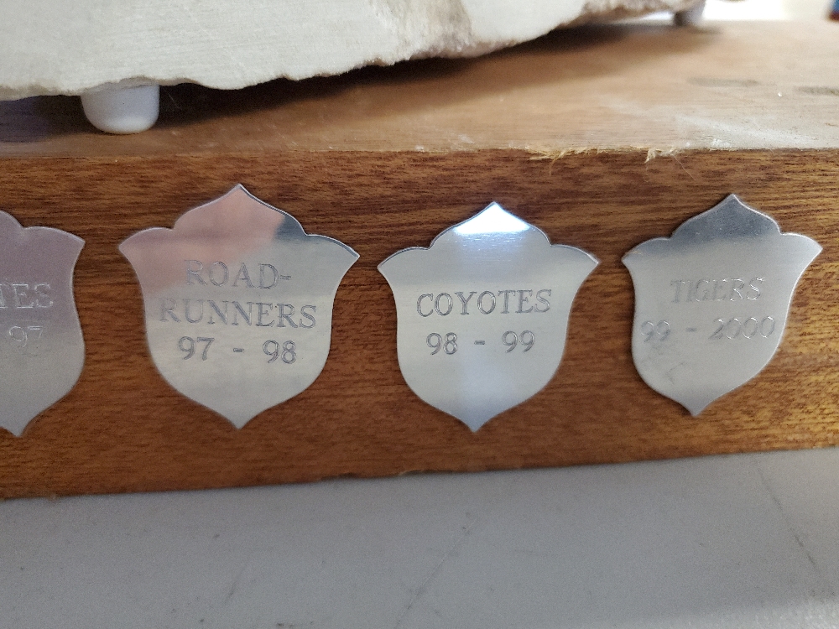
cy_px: 314
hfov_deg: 67.3
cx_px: 420
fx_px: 630
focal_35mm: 26
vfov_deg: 53.1
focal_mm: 4.3
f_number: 1.5
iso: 640
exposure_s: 1/40
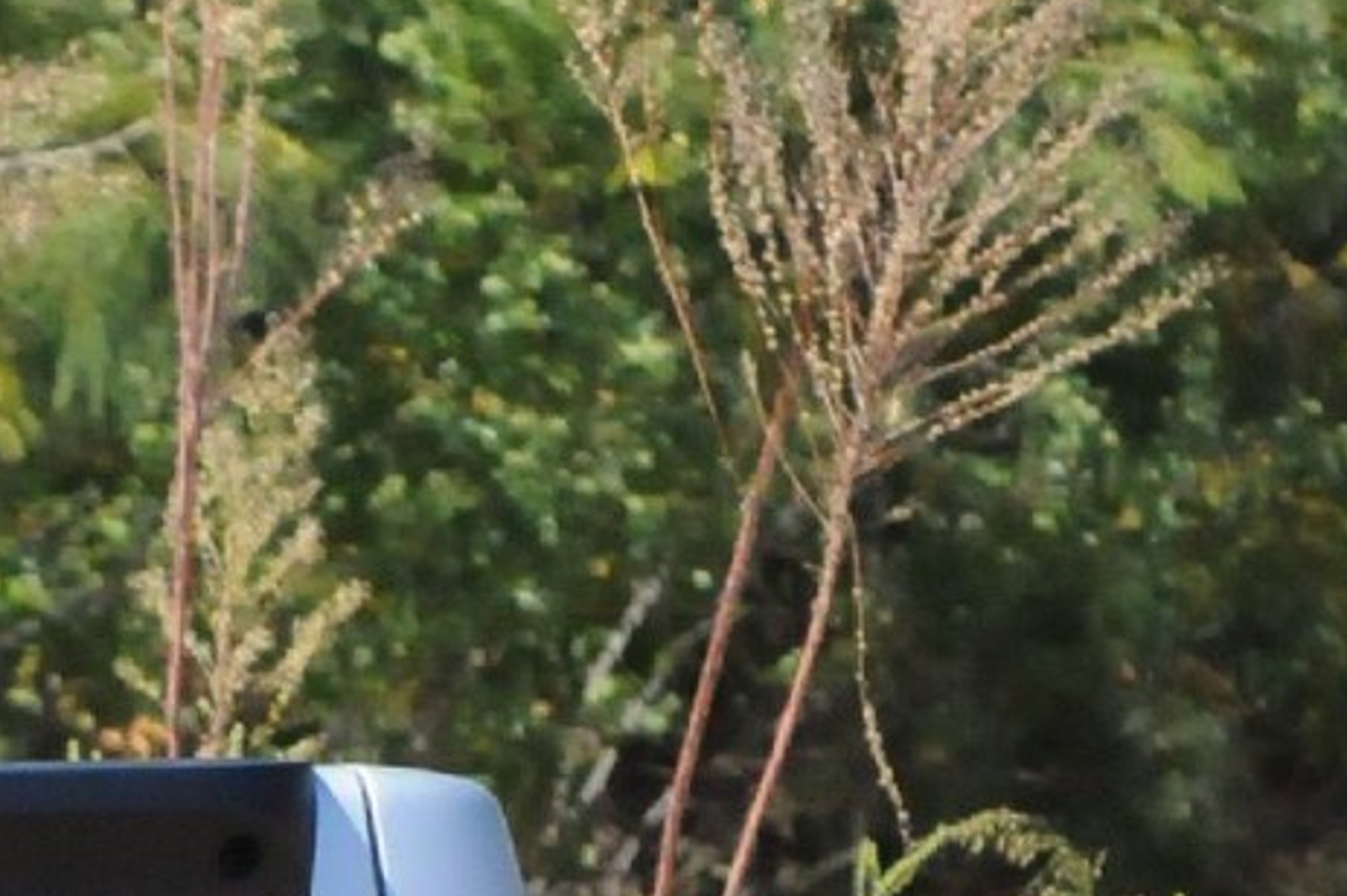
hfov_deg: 2.0
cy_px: 1258
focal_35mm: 1012
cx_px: -1684
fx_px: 37826
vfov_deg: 1.4
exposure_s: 1/2500
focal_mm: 125
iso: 2000
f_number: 10
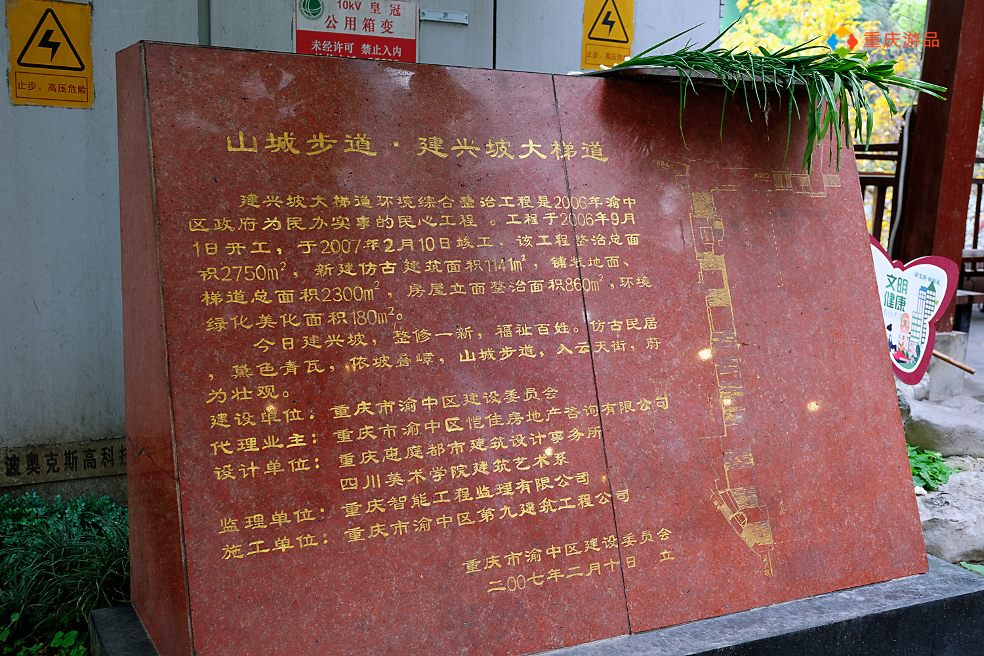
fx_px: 984
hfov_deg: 53.1
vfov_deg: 36.9
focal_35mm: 36
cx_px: 492
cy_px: 328
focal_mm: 24.3
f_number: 4
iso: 320
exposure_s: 1/60
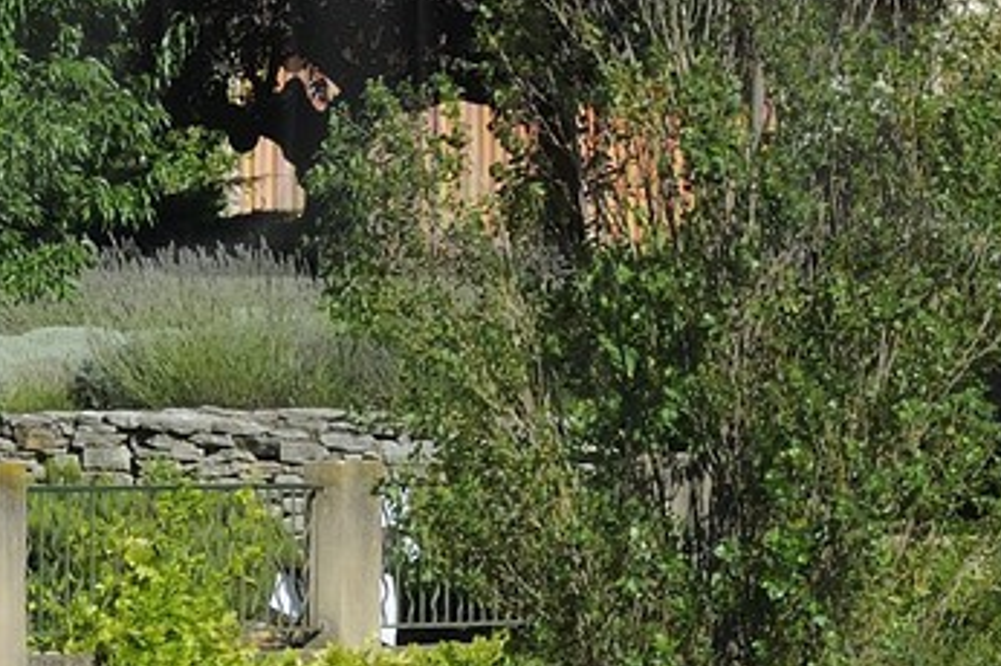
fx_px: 25723
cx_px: 223
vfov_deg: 1.5
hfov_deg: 2.2
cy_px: -194
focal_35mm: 926
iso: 200
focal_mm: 200
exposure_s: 1/200
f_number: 11
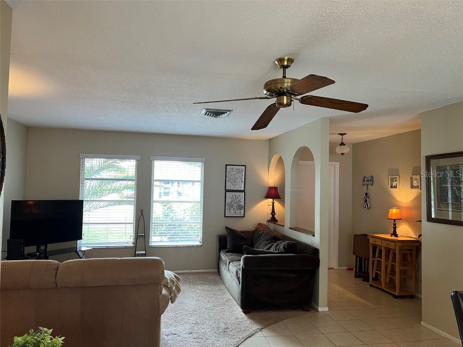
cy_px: 174
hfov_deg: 67.3
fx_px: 348
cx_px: 232
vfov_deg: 53.1
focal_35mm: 26
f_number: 1.5
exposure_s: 1/60
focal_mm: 5.7
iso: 80
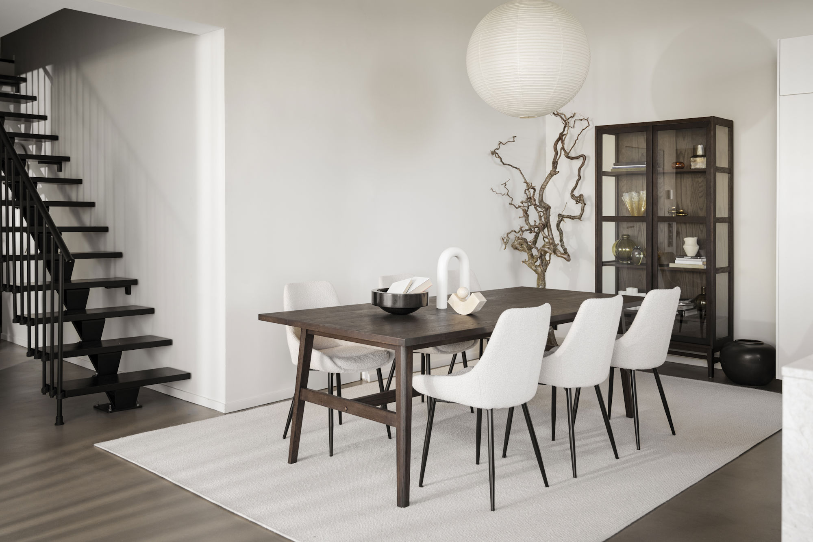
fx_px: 734
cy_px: 271
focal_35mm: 32
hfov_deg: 58.0
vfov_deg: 40.5
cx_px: 406
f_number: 4
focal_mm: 32.5
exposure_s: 1/80
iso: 250
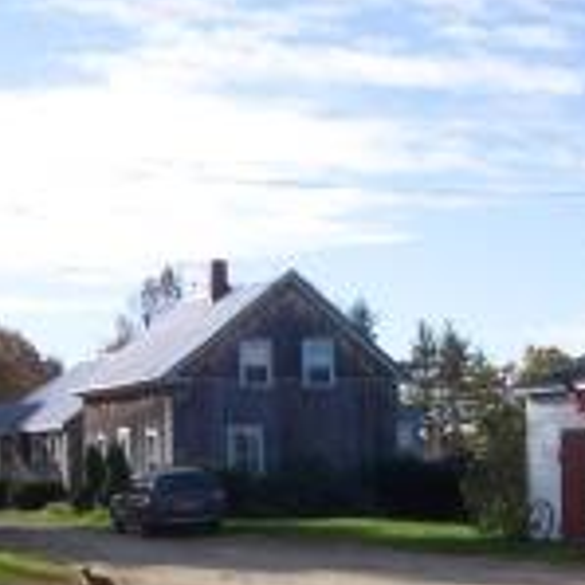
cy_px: 493
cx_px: 361
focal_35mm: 97
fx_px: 1855
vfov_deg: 17.7
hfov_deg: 17.9
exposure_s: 1/700
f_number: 4.8
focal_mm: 8
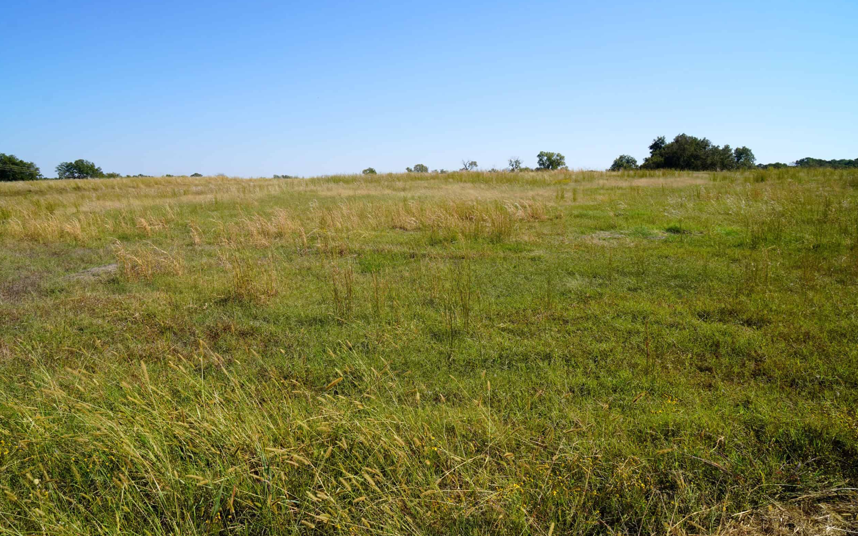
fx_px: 585
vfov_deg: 49.3
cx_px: 426
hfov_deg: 72.5
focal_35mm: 25
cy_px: 278
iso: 100
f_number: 10
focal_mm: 16
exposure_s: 1/160
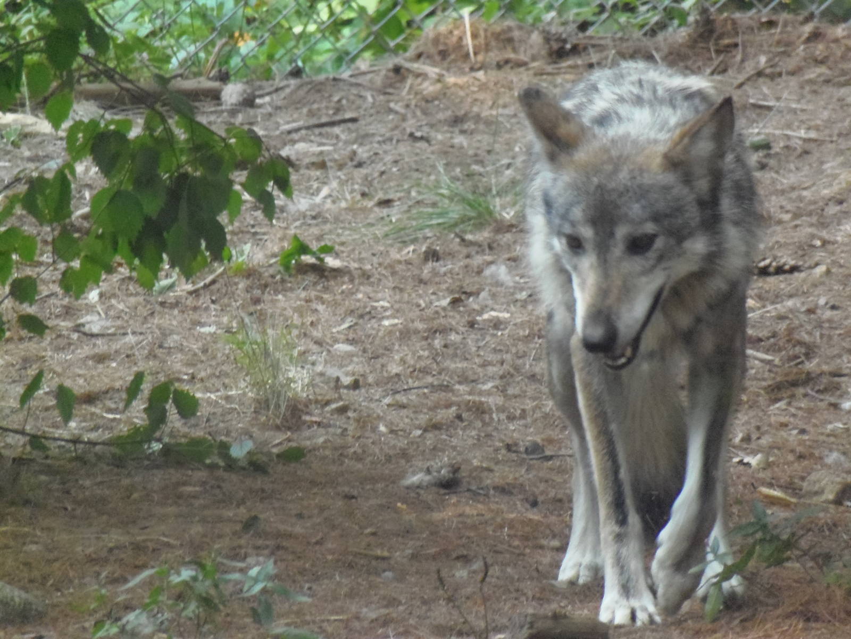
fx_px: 21241
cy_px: 320
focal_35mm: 864
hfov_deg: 2.3
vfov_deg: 1.7
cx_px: 426
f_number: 5.7
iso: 800
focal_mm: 154.8
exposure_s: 1/50
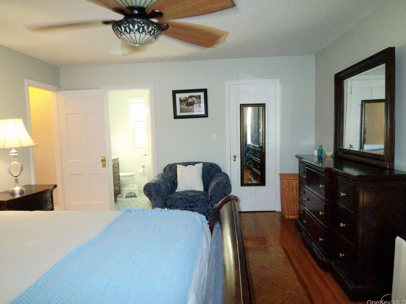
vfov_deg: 56.8
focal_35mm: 24
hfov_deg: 71.6
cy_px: 149
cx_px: 197
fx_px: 281
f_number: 2.8
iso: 125
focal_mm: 3.8
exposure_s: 1/30
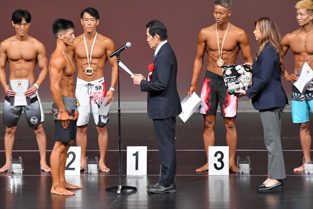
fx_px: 2737
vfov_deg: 4.4
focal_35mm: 315
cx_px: 156
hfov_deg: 6.5
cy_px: 104
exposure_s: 1/400
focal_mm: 210
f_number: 5.6
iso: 4000
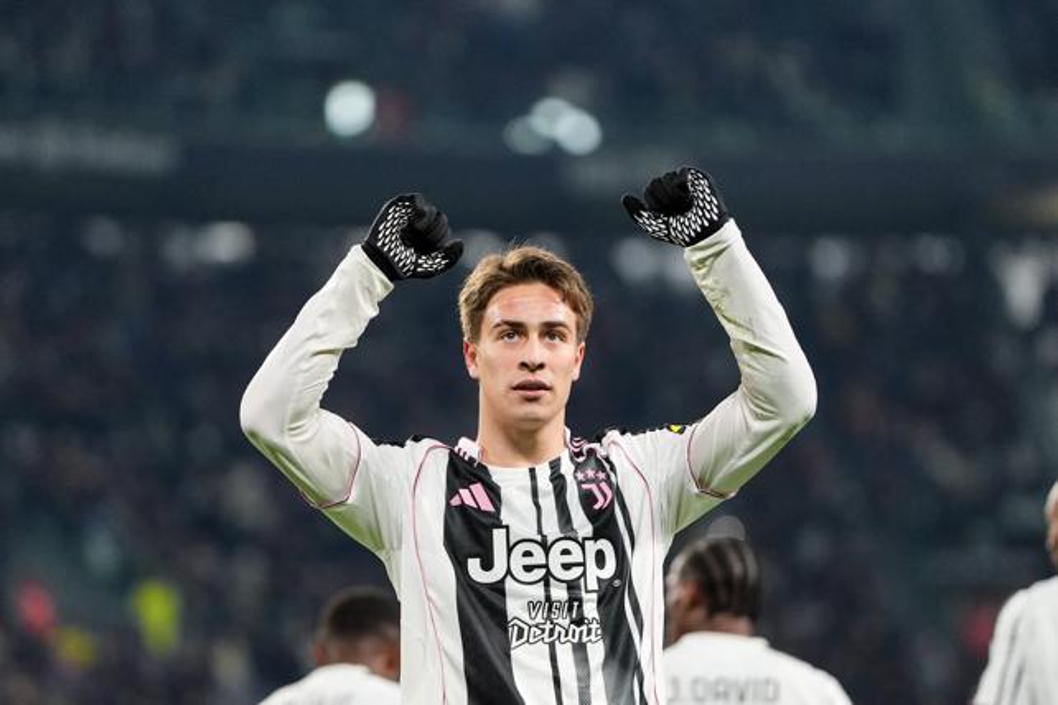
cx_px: 529
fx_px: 5877
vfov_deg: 6.9
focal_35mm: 200
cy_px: 352
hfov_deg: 10.3
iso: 2000
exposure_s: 1/1600
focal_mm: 200
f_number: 2.8
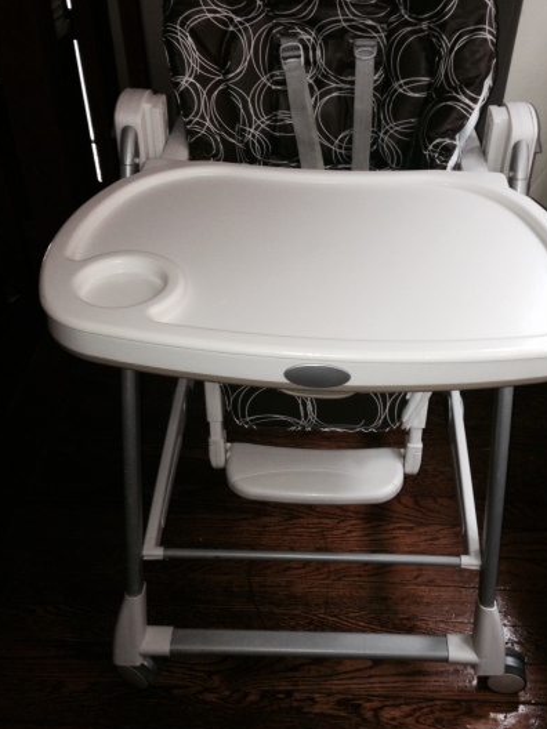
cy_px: 307
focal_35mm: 40
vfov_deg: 46.6
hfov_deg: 35.9
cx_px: 323
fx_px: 843
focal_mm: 4.12
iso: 100
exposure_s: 1/20
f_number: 2.4
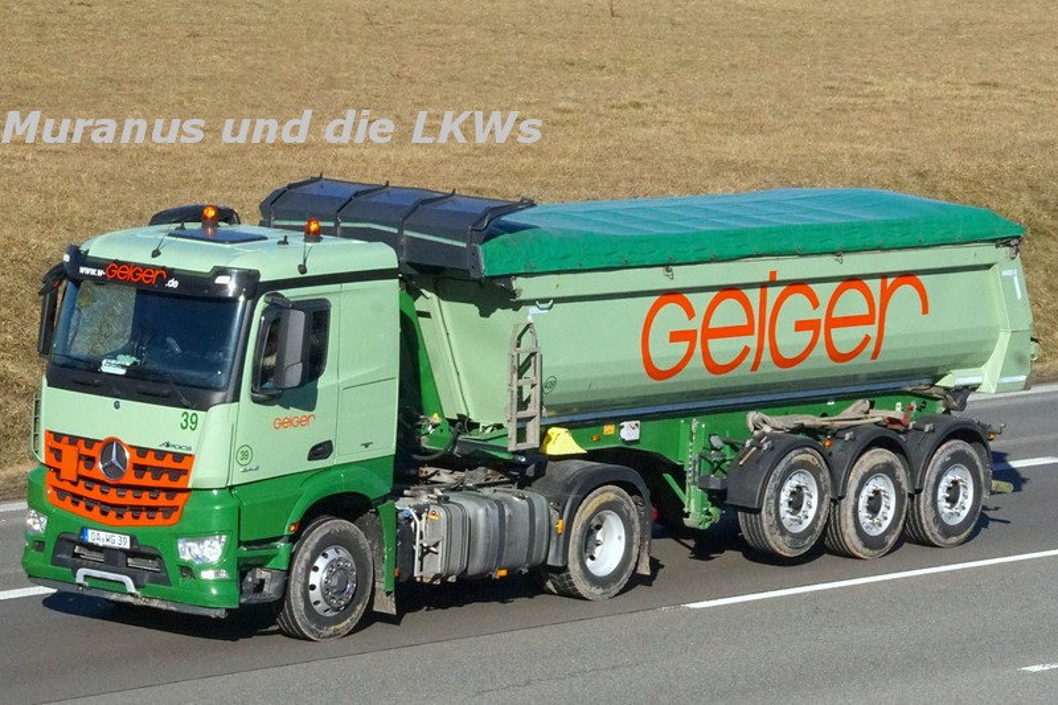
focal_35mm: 128
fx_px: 3746
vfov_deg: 10.7
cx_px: 529
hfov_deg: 16.1
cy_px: 352
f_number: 18
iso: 2000
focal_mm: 85
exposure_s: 1/1250
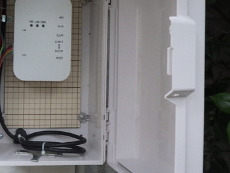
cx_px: 52
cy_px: 55
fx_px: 339
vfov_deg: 28.4
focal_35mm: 51
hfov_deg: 36.4
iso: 400
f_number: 3.5
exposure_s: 1/60
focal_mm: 5
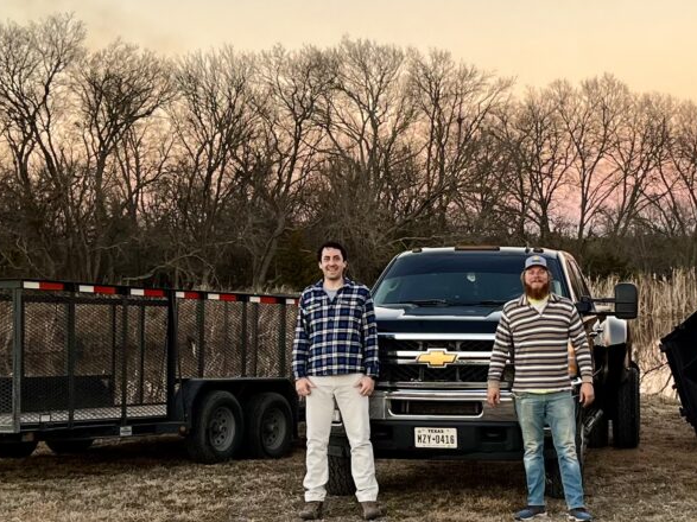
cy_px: 294
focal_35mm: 34
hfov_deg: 53.3
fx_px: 684
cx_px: 444
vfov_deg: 41.7
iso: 40
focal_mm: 5.1
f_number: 1.6
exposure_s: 1/121
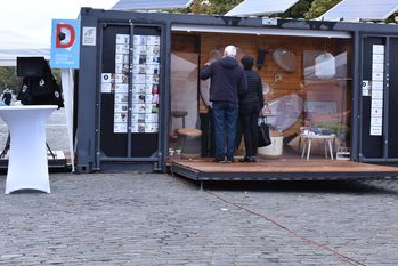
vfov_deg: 20.1
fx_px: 748
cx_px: 233
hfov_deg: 29.7
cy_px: 98
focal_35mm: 68
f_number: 4.5
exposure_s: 1/80
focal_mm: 35
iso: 400
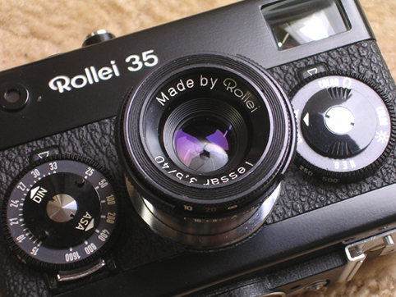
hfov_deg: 19.6
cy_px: 148
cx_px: 198
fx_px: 1145
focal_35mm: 100
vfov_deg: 14.8
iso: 100
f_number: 4.5
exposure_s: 1/12
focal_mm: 15.2
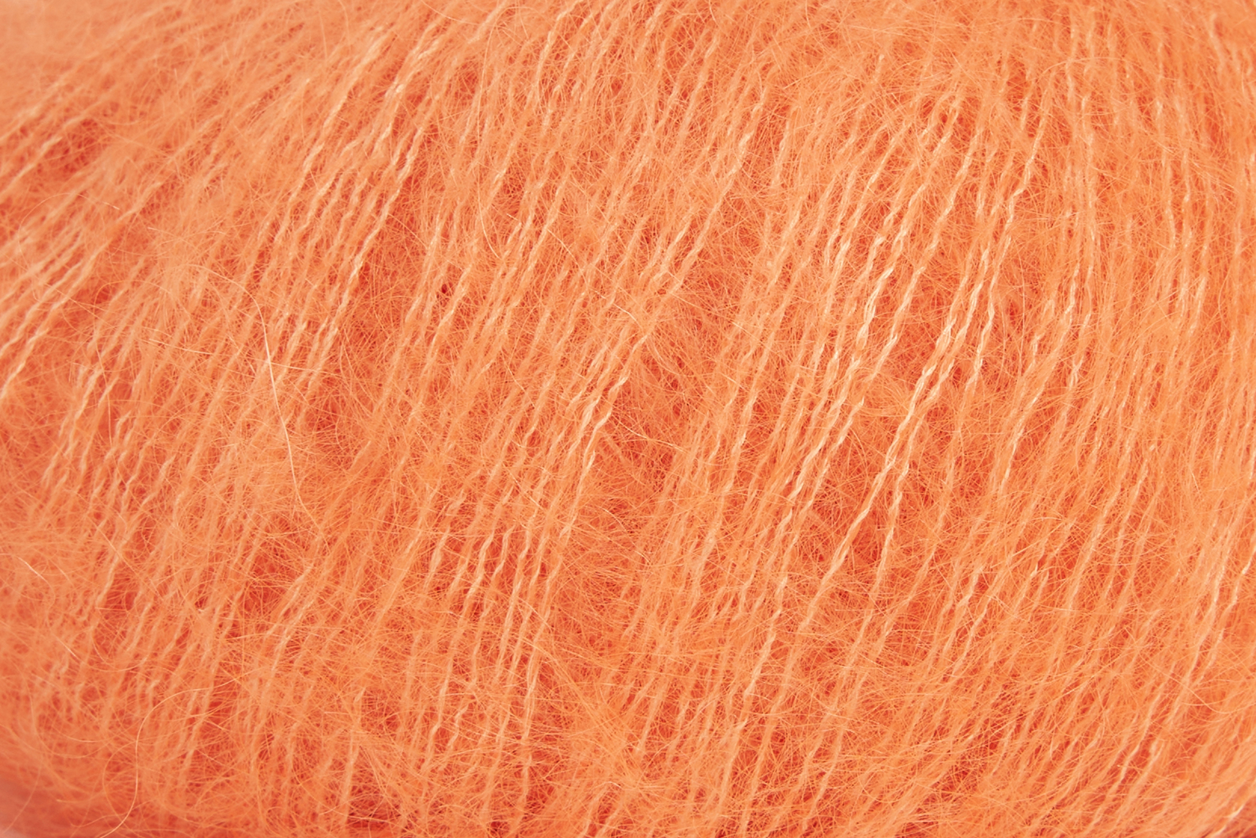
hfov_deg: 34.5
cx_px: 628
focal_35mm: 58
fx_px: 2023
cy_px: 419
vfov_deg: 23.4
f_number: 11
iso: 200
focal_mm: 58
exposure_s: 1/125
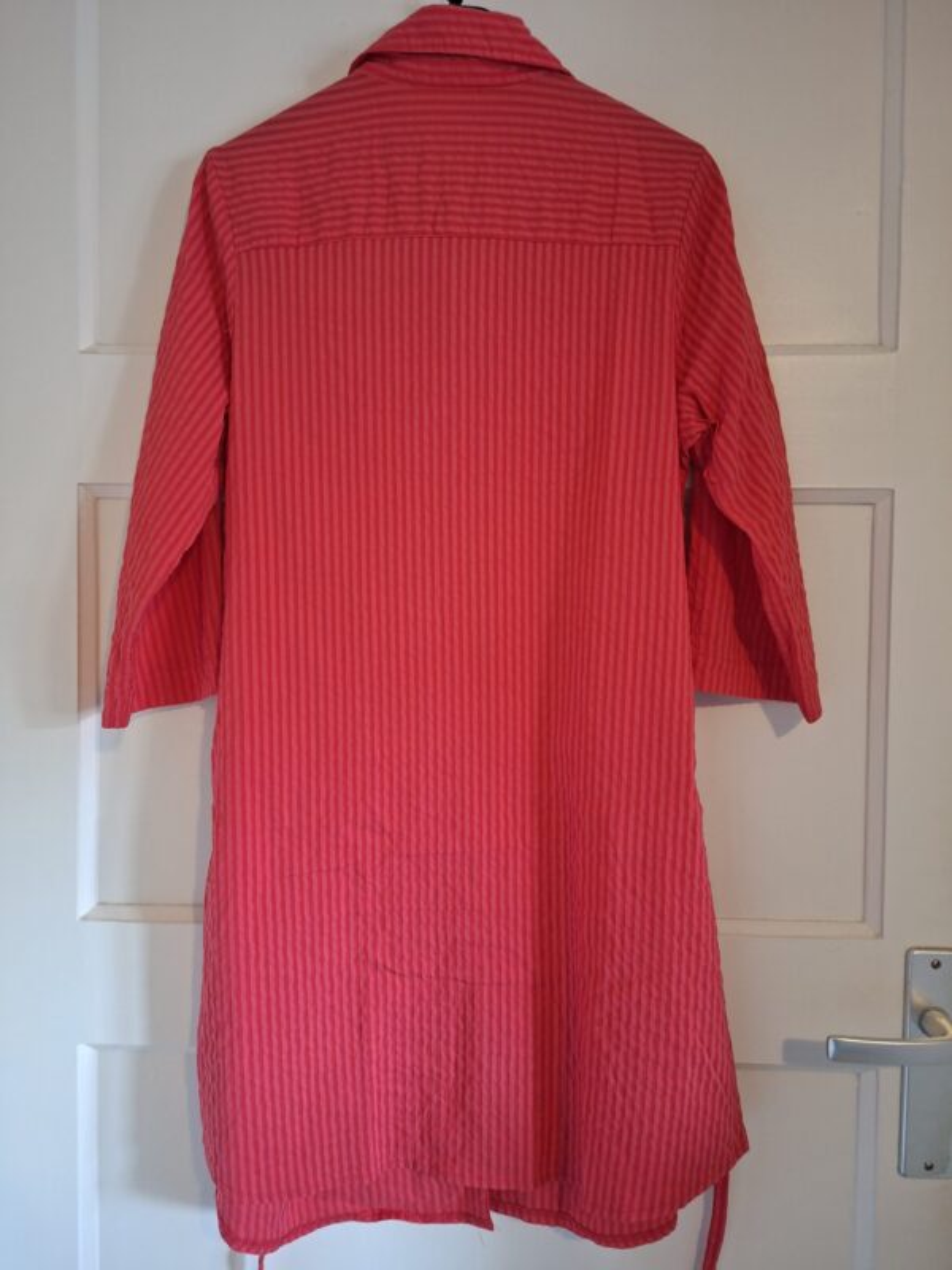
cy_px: 635
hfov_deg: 58.9
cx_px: 476
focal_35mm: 23
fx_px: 843
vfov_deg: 73.9
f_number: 1.8
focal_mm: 5.54
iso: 400
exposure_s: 1/24
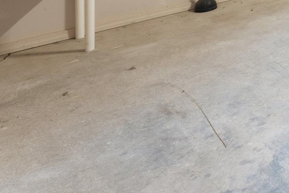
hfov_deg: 23.9
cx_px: 487
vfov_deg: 19.9
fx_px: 425
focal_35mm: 53
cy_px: -138
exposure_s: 3.2
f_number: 9
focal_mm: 10
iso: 200
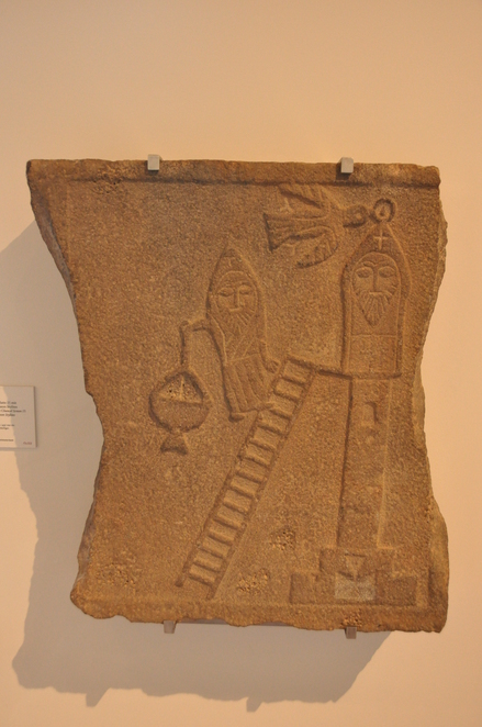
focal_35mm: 36
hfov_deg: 36.7
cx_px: 241
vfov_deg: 53.2
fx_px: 726
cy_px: 364
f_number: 5
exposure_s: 1/100
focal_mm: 24
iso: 2000
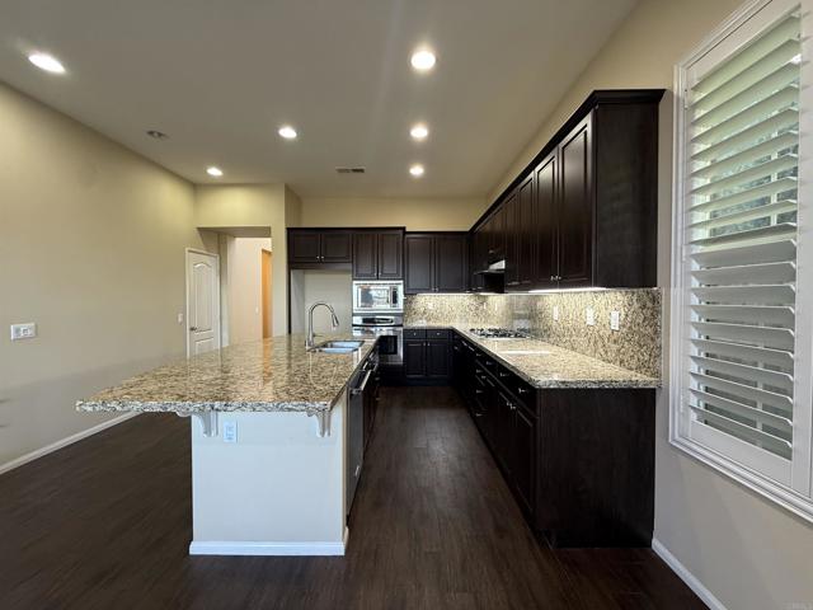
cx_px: 406
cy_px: 305
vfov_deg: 85.7
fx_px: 329
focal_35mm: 14
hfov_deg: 102.1
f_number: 2.2
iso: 160
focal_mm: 2.22
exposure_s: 1/60
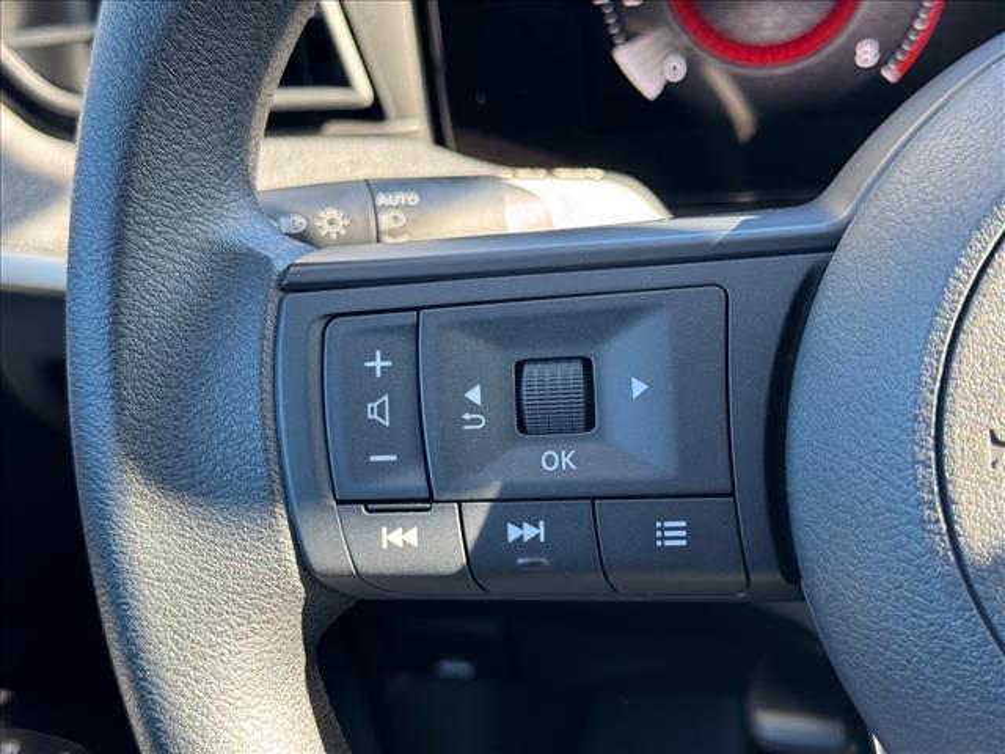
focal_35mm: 48
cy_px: 377
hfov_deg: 39.7
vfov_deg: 30.3
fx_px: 1394
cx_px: 502
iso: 100
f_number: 1.78
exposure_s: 1/120
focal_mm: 6.76
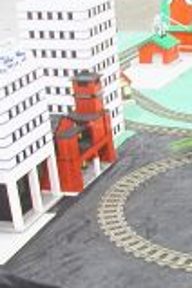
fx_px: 776
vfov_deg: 20.9
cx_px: 301
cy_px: 217
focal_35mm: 97
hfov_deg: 13.2
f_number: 2.7
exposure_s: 1/5.9
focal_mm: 5.6
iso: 100
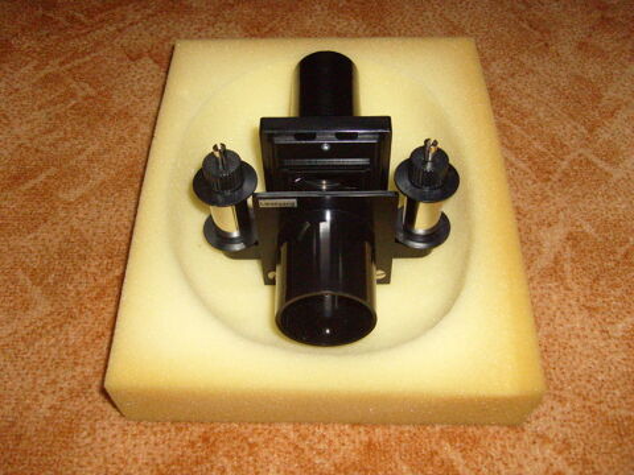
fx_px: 641
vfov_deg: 40.7
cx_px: 317
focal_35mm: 35
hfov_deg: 52.6
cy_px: 238
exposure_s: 1/45
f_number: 2.8
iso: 400
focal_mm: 5.8
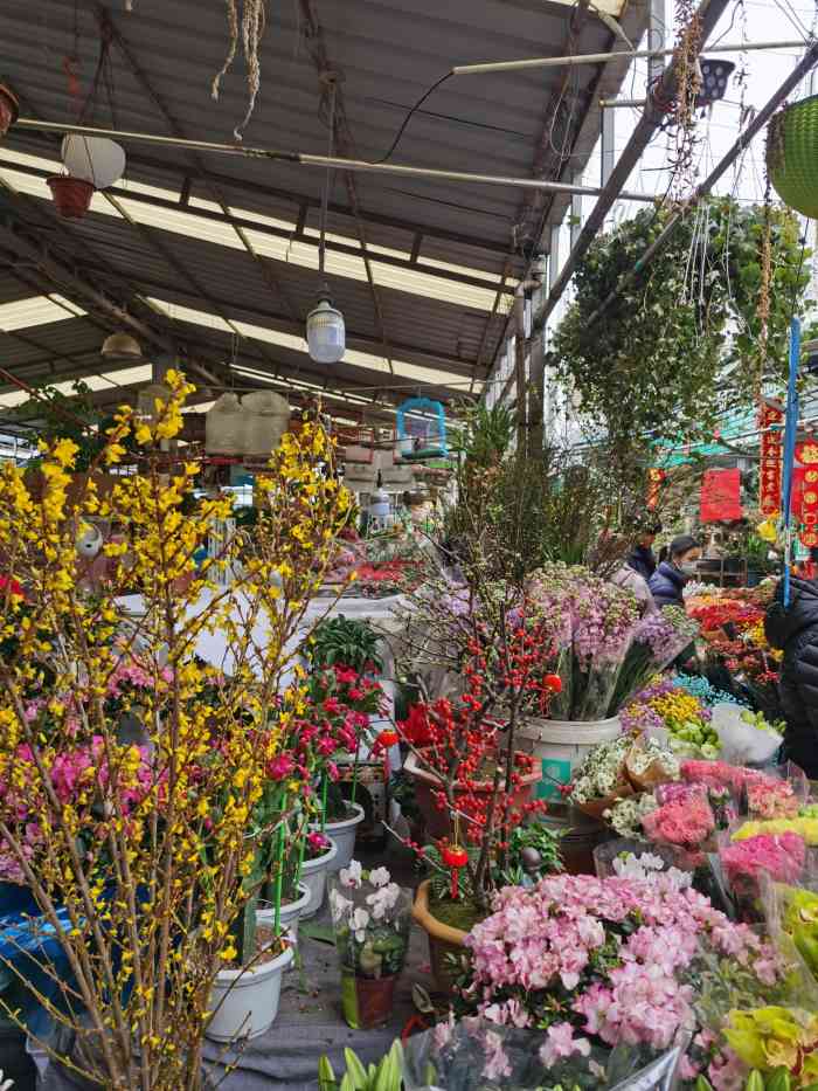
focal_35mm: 27
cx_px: 409
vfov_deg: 65.3
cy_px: 546
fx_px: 851
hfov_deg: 51.4
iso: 50
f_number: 1.6
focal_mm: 5.56
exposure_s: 1/833
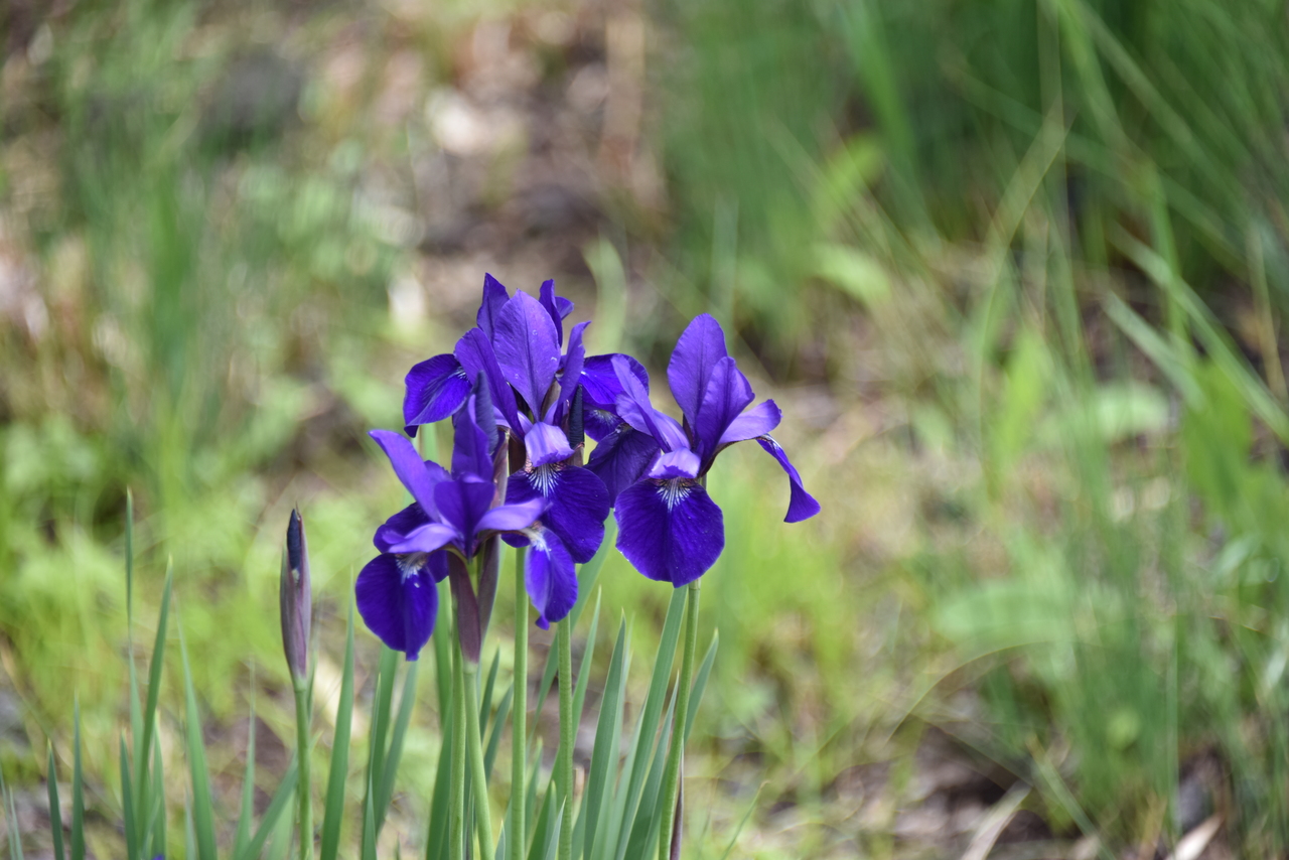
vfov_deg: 4.6
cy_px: 430
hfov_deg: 6.9
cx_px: 644
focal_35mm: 300
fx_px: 10743
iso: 450
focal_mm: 300
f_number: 5.6
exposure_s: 1/640
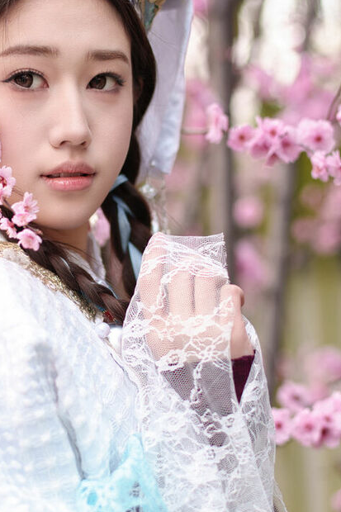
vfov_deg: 16.1
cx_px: 80
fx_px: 1805
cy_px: 272
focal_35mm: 127
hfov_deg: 10.8
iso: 100
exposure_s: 1/320
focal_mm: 50
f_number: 1.6
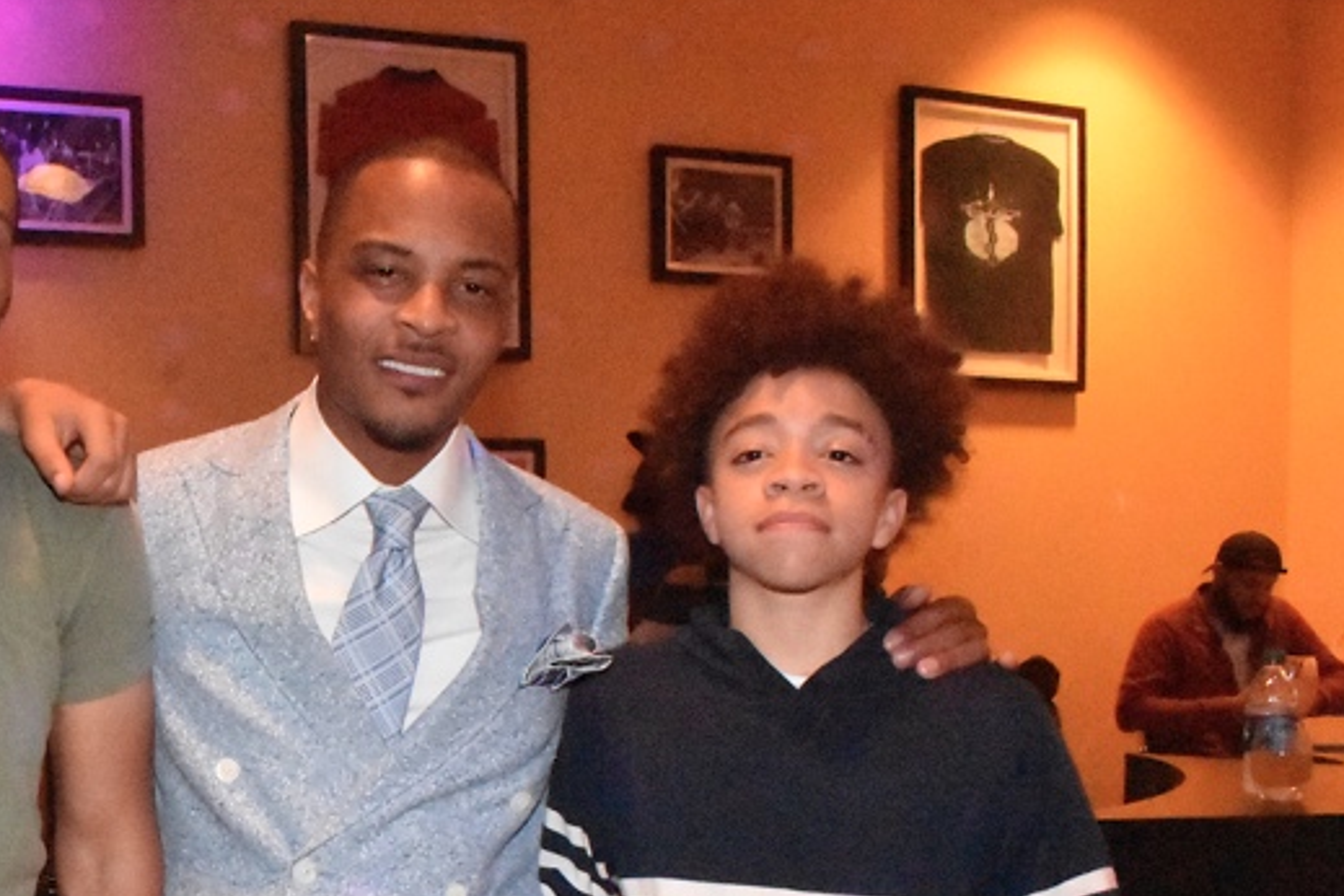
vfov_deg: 25.1
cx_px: 73
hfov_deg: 35.4
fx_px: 1941
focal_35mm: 52
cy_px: 825
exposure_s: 1/60
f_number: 16
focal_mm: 18
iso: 25600
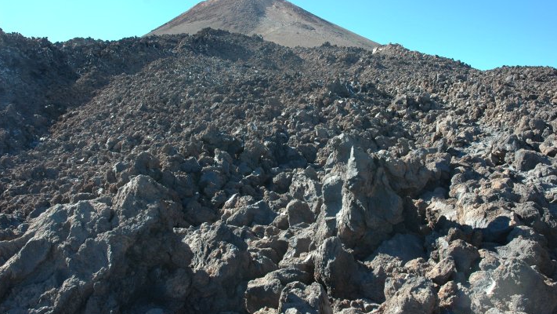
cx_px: 279
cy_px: 134
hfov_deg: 56.6
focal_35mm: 35
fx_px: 517
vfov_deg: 33.7
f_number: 7.1
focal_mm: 22
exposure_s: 1/200
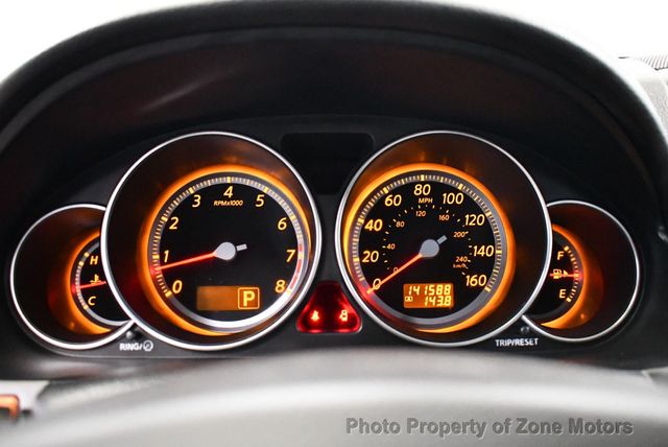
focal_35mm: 36
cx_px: 334
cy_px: 224
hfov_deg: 53.1
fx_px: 669
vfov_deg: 36.9
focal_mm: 18
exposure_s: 1/60
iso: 7200
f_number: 3.5
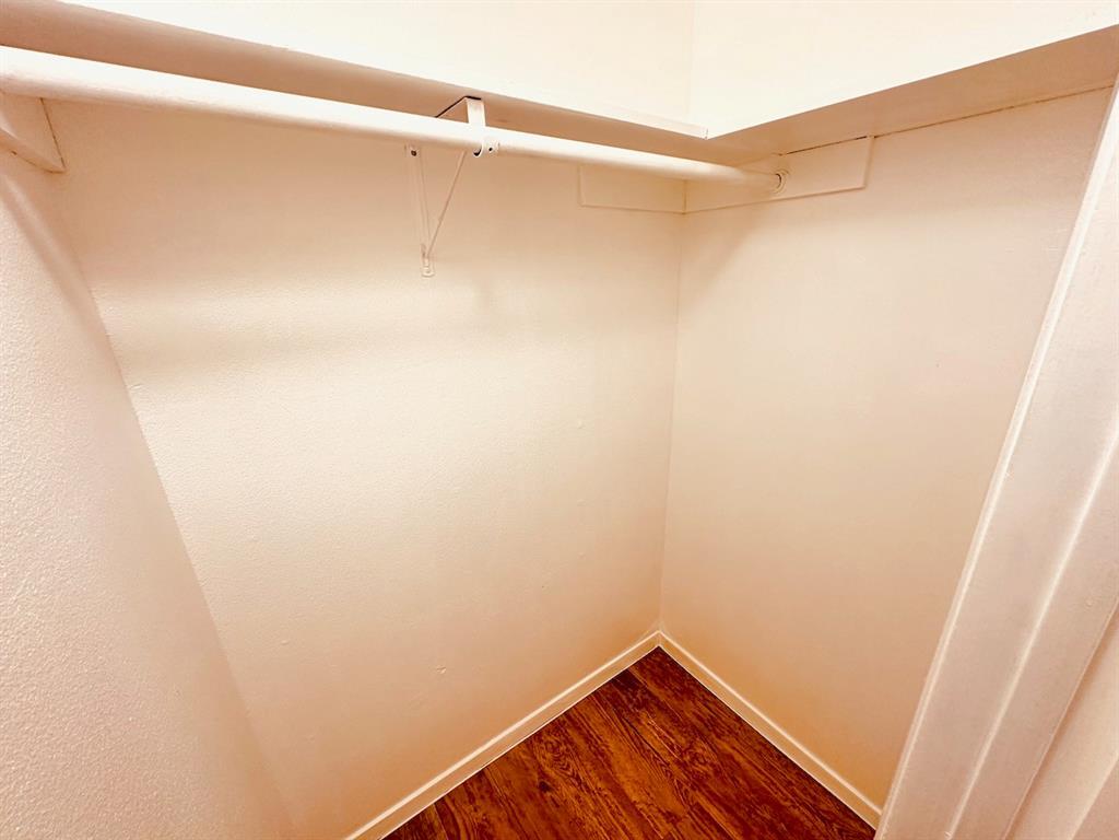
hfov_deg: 102.1
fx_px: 453
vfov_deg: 85.7
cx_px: 560
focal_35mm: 14
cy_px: 420
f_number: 2.2
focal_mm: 2.22
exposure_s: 1/60
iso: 200
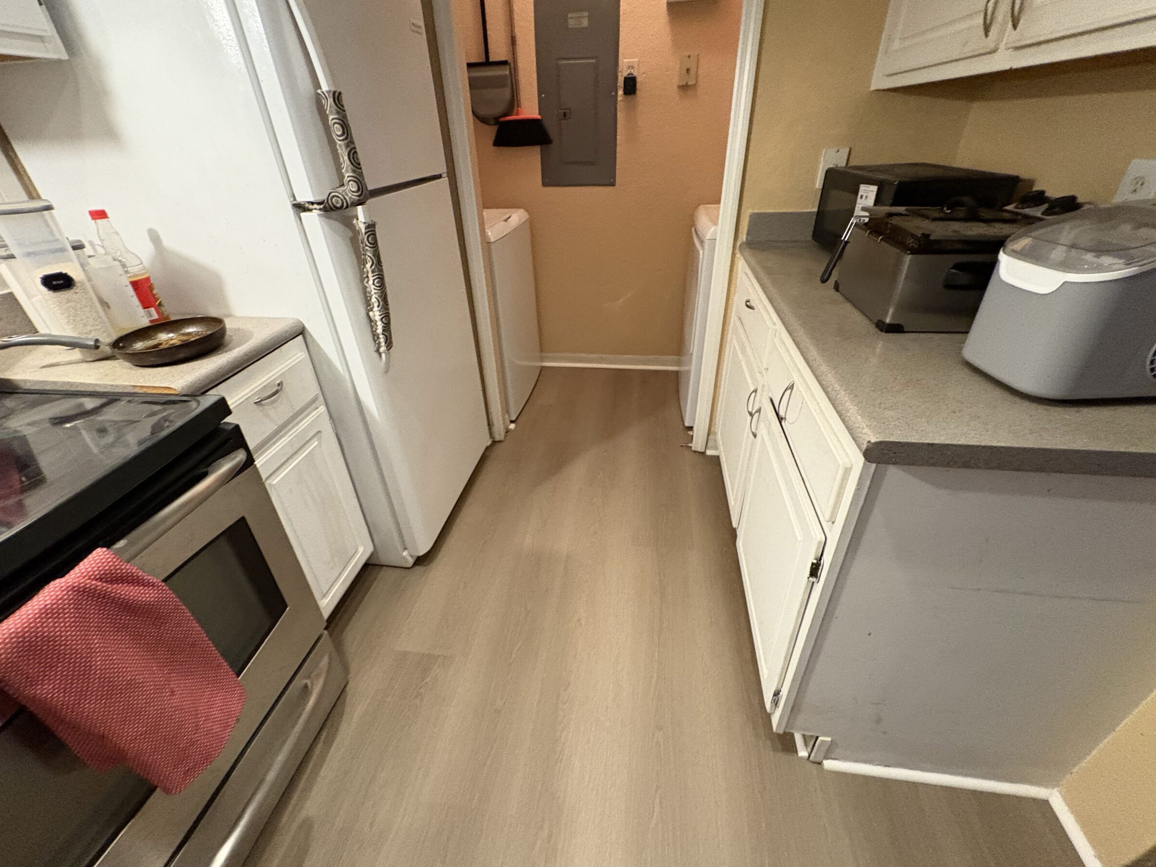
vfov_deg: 81.8
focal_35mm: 15
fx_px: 501
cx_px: 571
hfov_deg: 98.2
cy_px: 432
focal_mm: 2.22
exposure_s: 1/60
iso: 800
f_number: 2.2
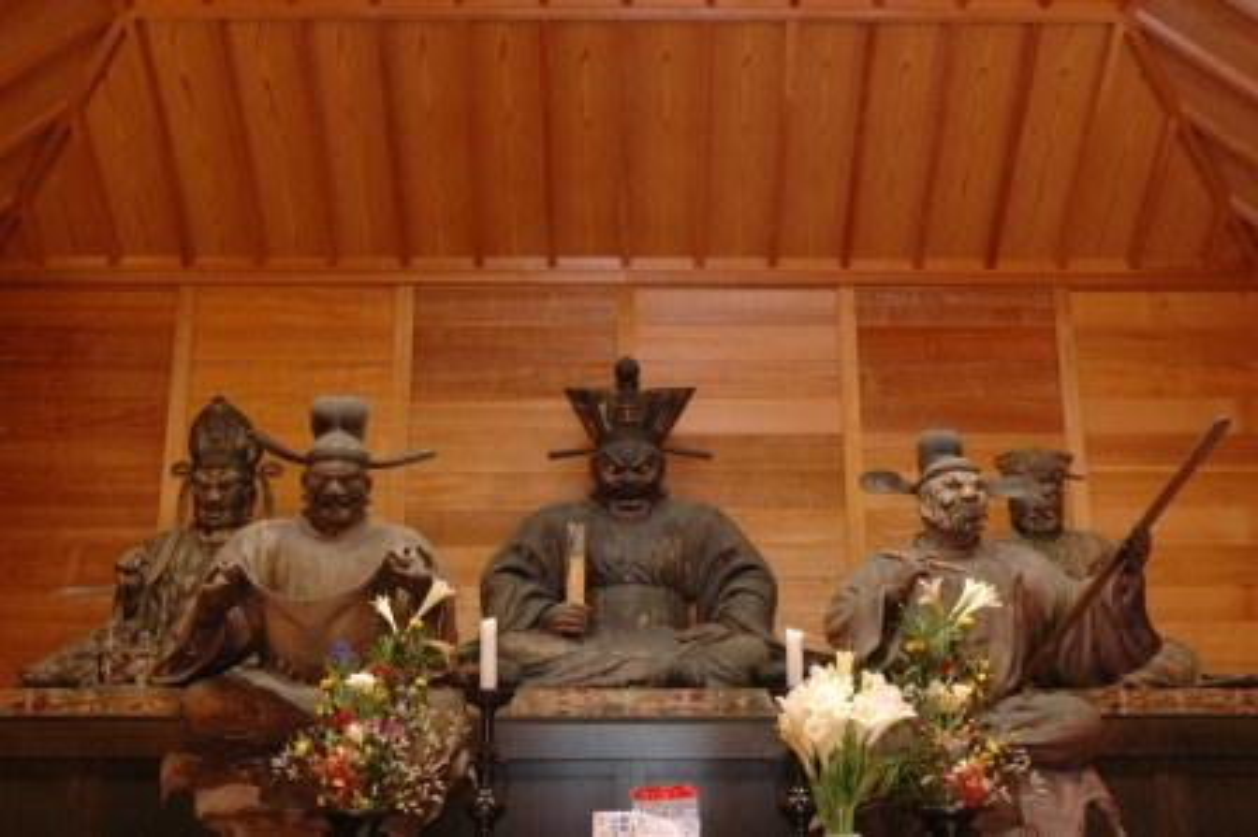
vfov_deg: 35.4
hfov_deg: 51.3
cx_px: 629
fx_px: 1309
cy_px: 418
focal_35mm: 38
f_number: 16
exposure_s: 3
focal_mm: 25
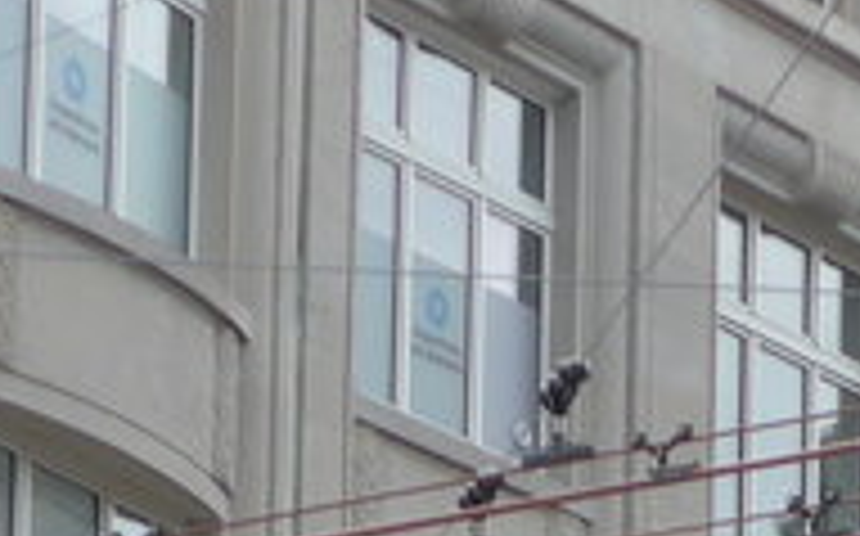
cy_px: 1680
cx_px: 946
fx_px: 7189
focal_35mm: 307
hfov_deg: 6.8
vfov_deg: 4.1
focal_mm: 9.5
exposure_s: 1/500
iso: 80
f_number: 3
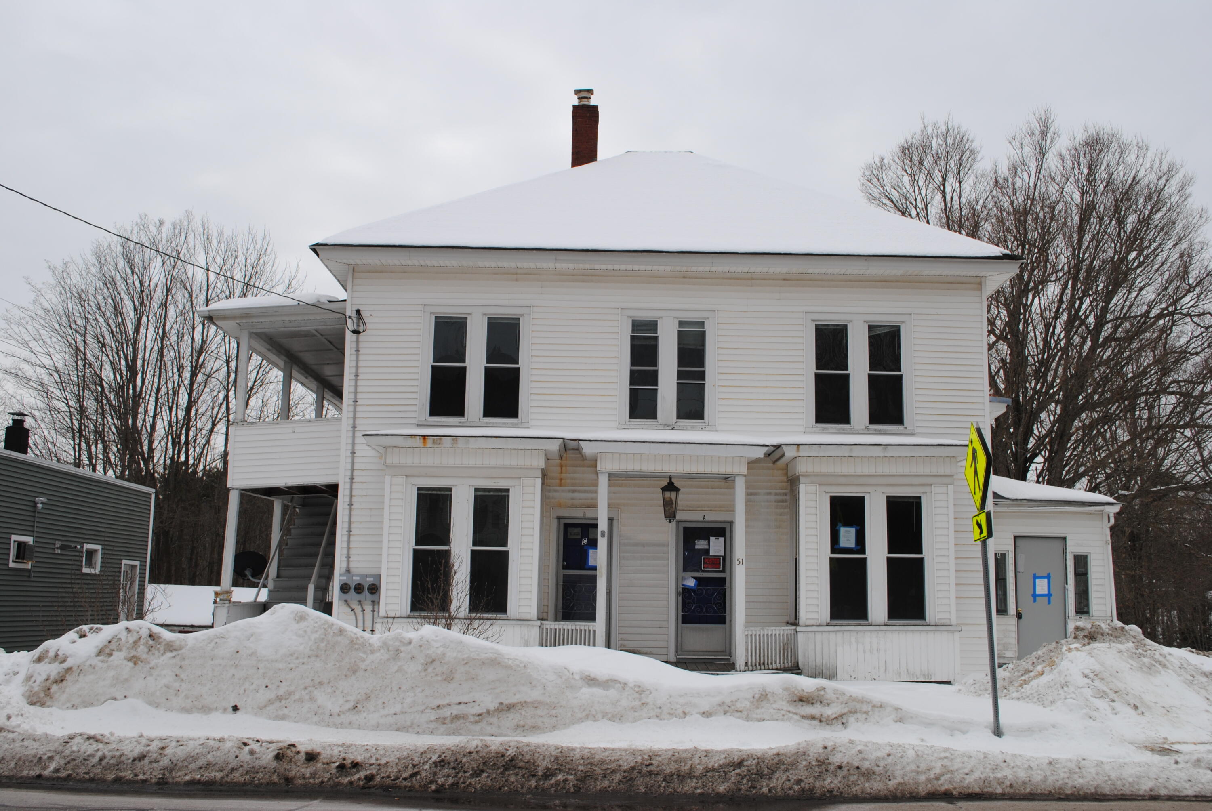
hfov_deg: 53.1
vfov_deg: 37.0
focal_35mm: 36
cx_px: 606
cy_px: 406
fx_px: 1213
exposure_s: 1/320
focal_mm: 24
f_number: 9
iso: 100
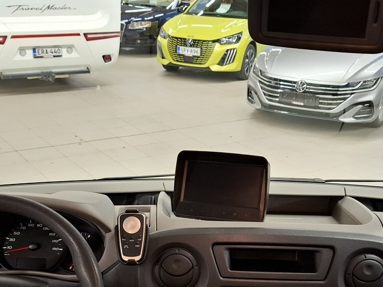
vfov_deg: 29.6
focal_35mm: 48
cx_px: 188
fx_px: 531
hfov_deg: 39.6
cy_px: 229
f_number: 1.8
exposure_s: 1/33
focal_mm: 5.54
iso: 250
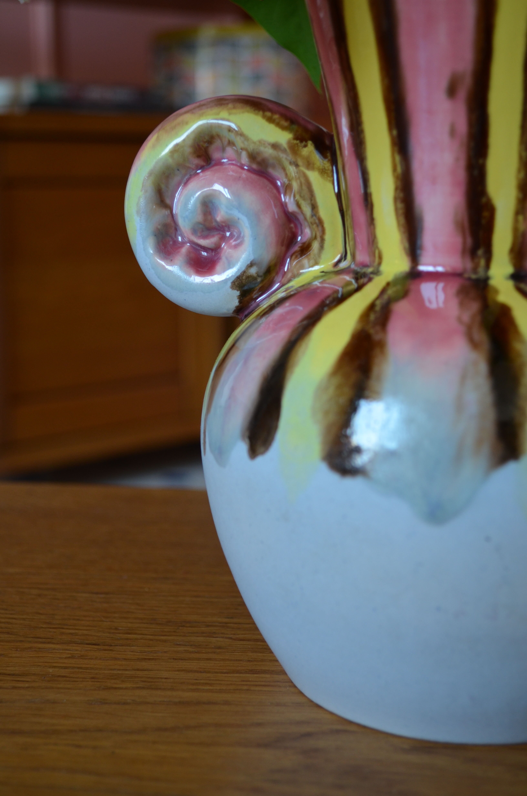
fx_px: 1191
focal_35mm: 54
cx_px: 264
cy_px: 398
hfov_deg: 25.0
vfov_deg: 36.9
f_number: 5
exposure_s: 1/80
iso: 400
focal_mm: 36
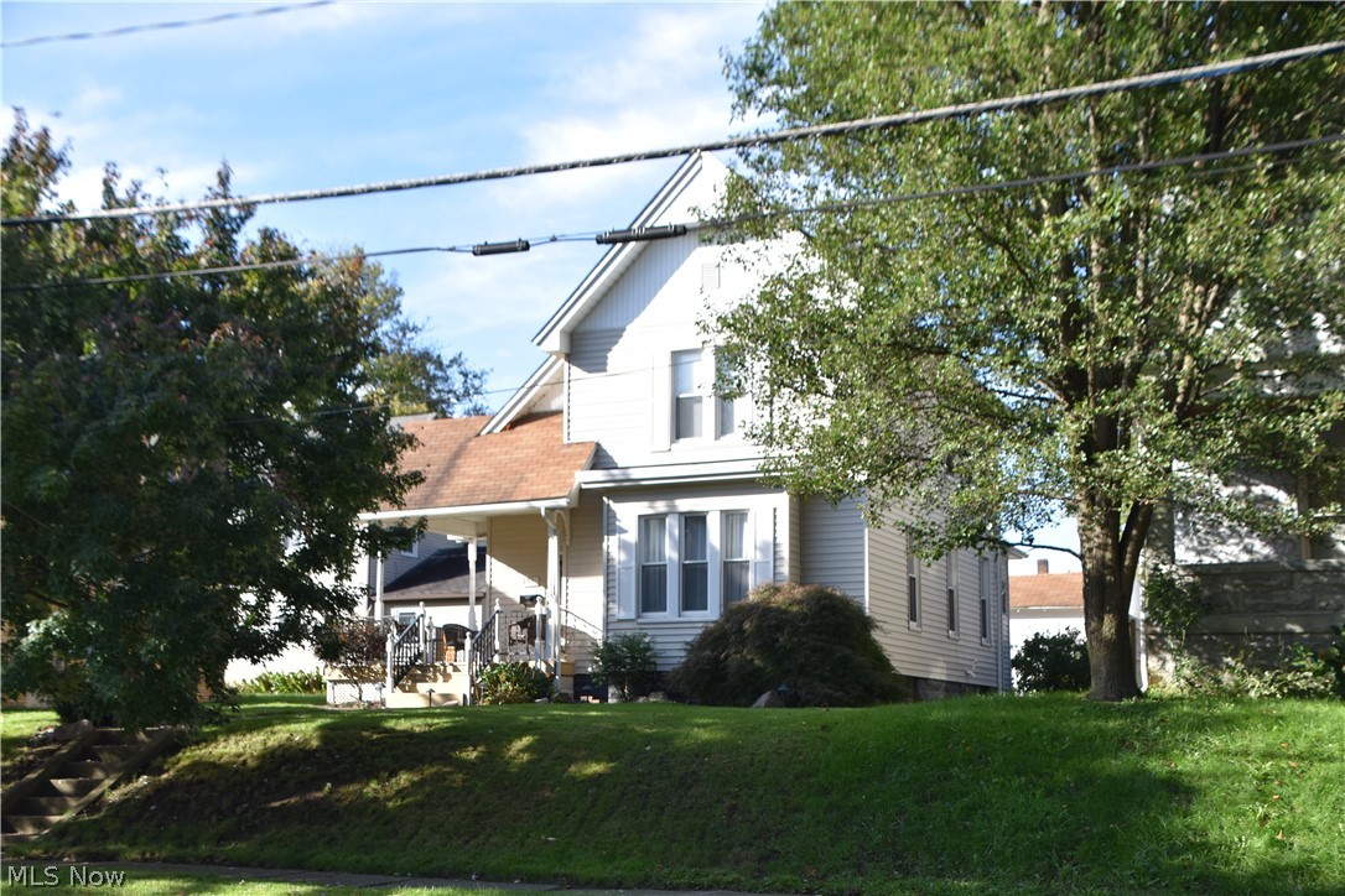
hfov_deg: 43.6
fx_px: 1681
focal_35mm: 45
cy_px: 448
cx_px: 672
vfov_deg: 29.9
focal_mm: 30
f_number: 6.3
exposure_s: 1/160
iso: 100
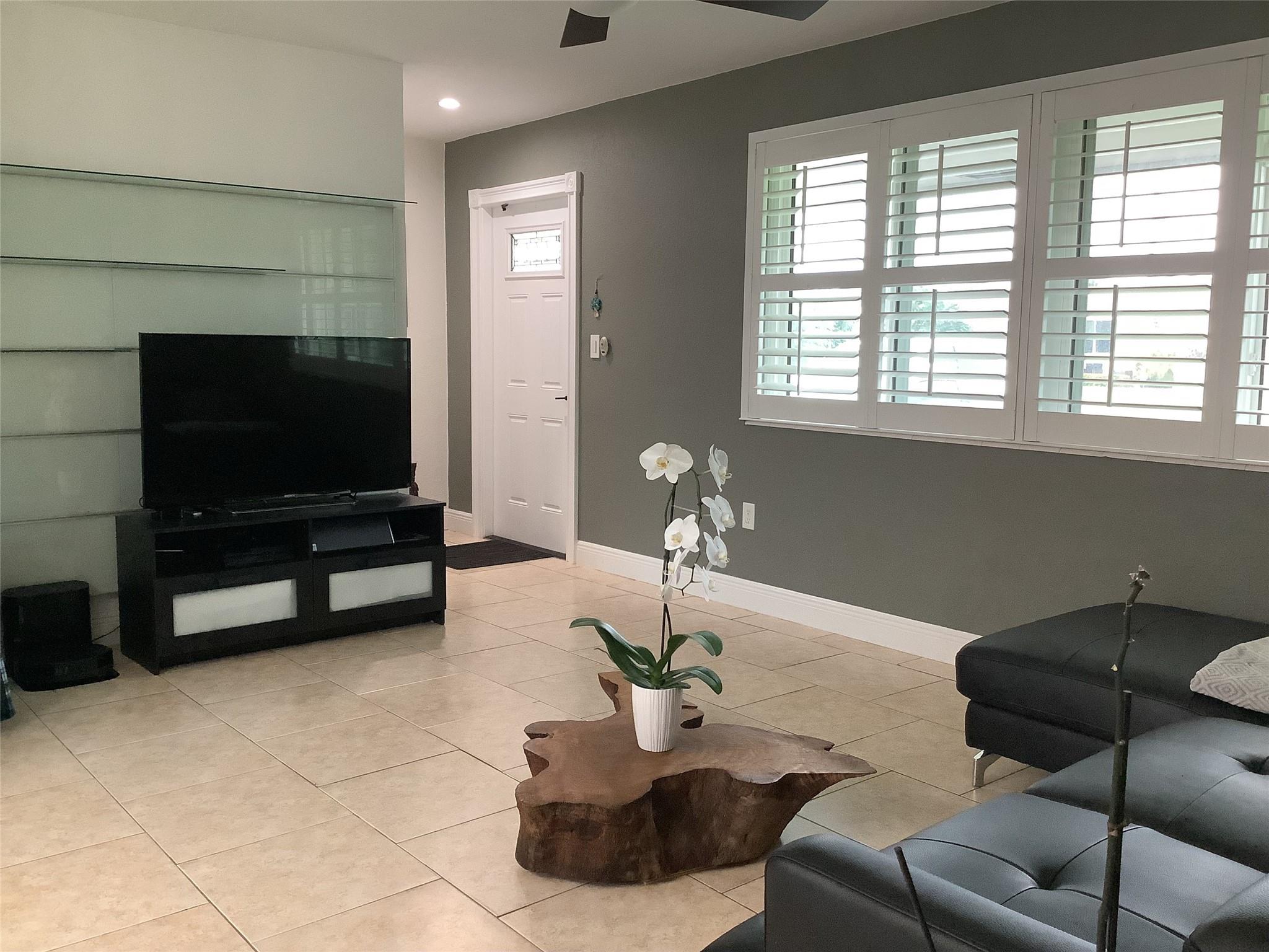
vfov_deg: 45.4
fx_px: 1136
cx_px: 634
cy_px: 476
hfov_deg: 58.4
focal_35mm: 31
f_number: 2.4
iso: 320
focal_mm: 3.3
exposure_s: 1/60
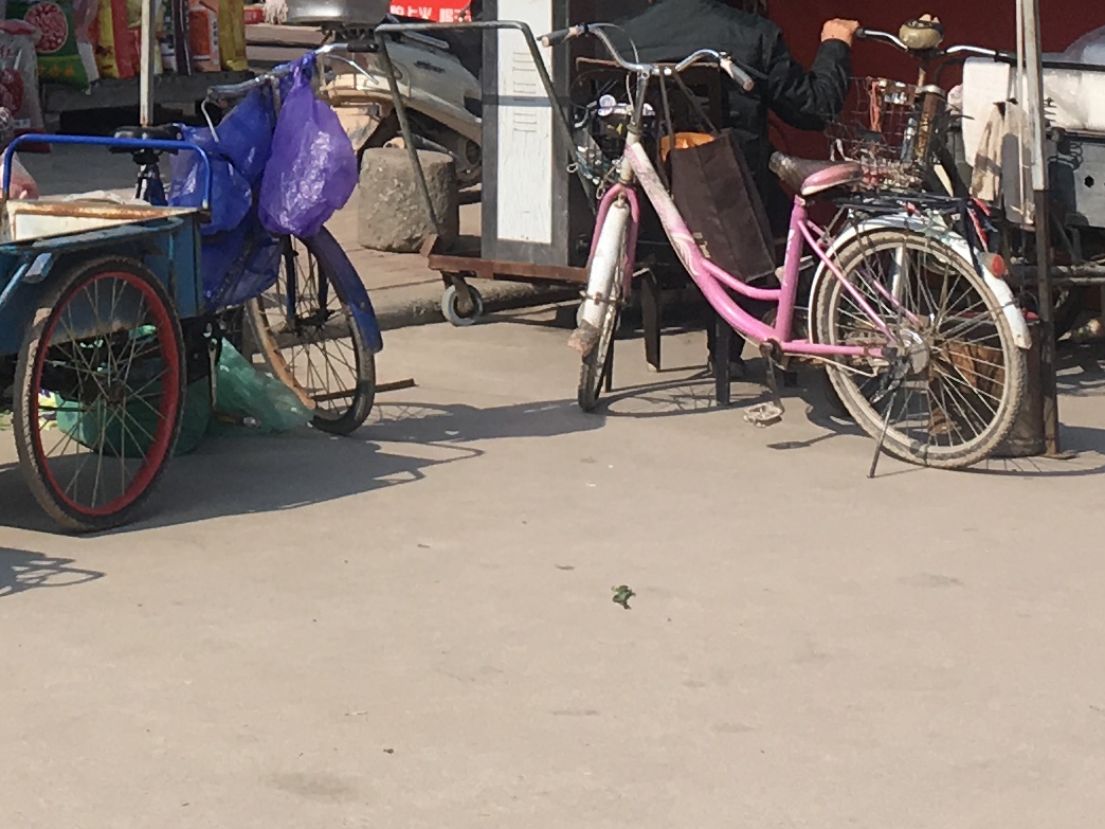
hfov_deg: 17.3
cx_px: 65
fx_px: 3575
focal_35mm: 112
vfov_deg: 12.7
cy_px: -299
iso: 25
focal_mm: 4.15
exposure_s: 1/1832
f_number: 2.2
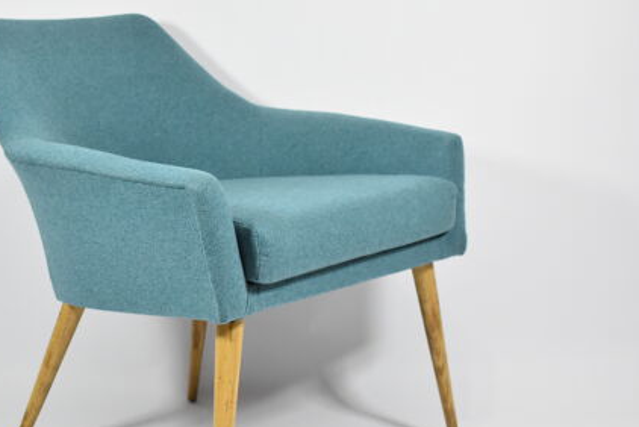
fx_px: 1439
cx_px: 239
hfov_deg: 25.0
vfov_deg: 16.8
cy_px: 279
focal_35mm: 81
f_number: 4.8
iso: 1600
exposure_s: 1/125
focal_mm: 38
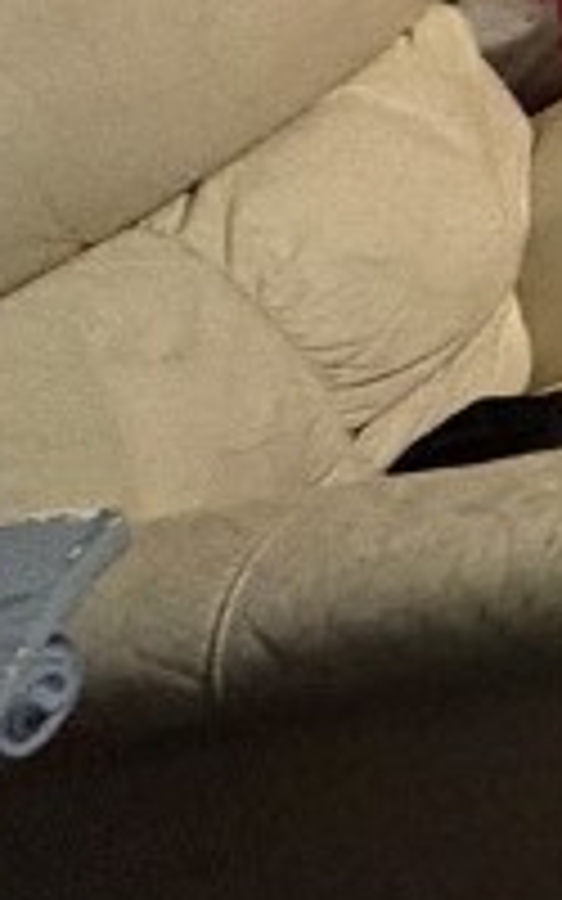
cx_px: 2172
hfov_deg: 8.5
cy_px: -626
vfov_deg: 20.7
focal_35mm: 76
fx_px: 1862
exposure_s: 1/40
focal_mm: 2.22
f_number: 2.2
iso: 800
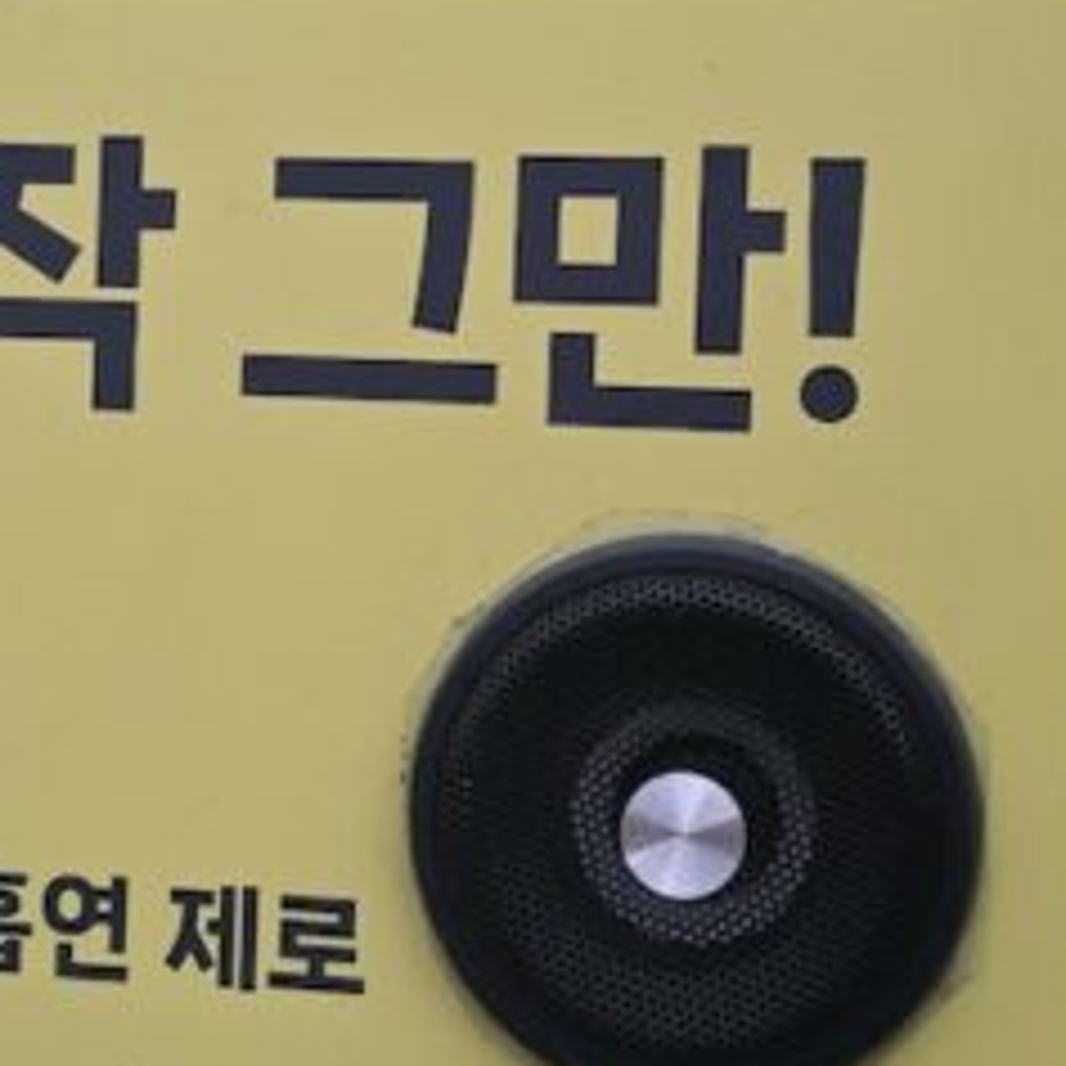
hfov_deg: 19.6
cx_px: 328
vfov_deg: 19.7
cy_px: 364
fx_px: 3066
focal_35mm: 88
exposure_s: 1/120
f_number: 1.7
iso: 2000
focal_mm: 6.3
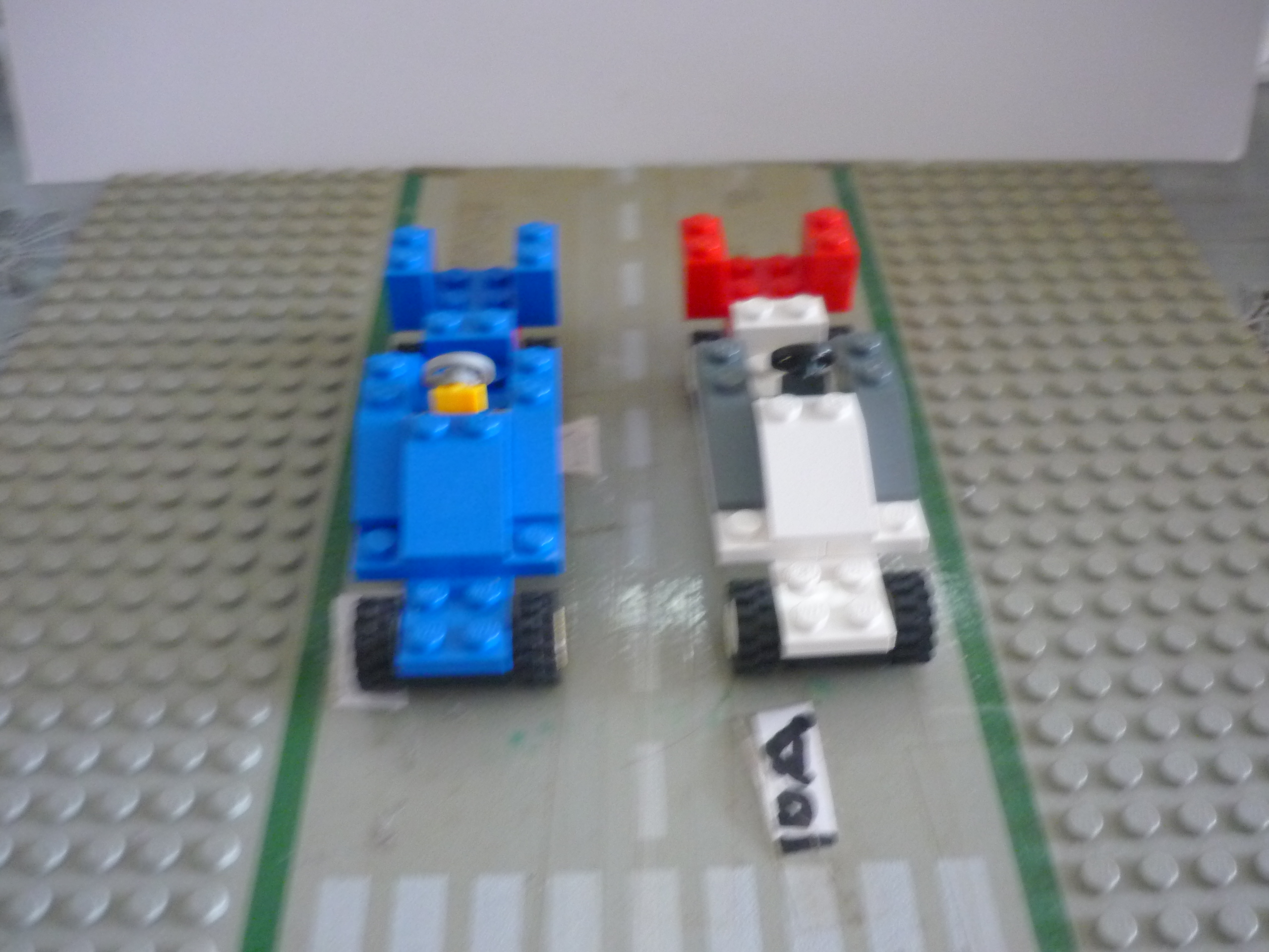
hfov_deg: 55.4
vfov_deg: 42.9
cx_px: 634
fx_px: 1210
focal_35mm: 33
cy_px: 476
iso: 400
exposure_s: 1/10
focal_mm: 5.5
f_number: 2.8
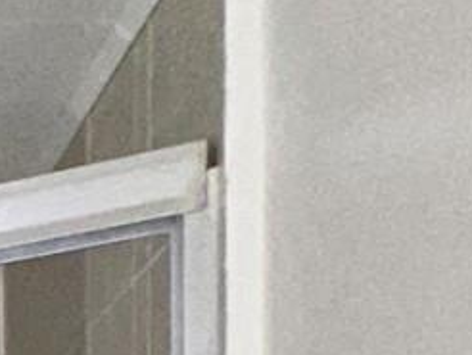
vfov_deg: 12.2
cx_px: -1051
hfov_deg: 10.6
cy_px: 900
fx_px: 1242
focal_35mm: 91
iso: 160
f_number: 2.2
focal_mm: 2.22
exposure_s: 1/40
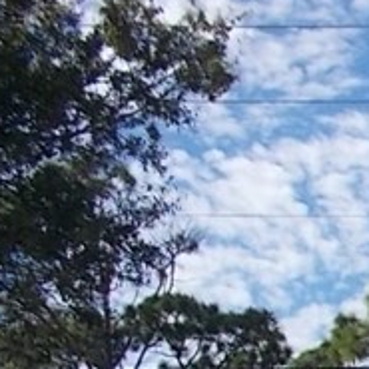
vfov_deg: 11.1
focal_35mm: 142
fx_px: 1713
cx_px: 898
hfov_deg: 10.5
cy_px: 752
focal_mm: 4.1
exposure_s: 1/1000
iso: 80
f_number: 3.3
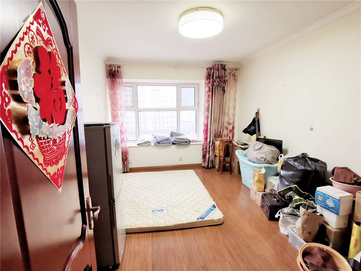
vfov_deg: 74.7
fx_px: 177
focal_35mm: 17
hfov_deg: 91.0
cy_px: 136
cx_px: 180
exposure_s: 1/60
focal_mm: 2.26
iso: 400
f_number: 2.2
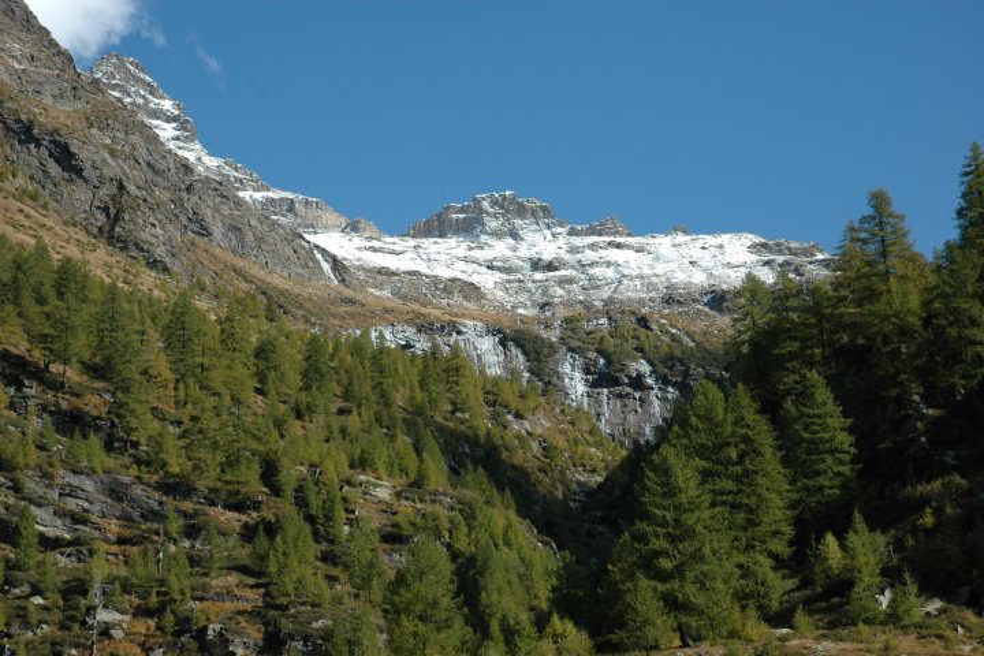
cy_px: 328
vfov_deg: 18.2
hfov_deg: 27.0
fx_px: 2050
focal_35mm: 75
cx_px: 492
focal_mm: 50
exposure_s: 1/320
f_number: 9
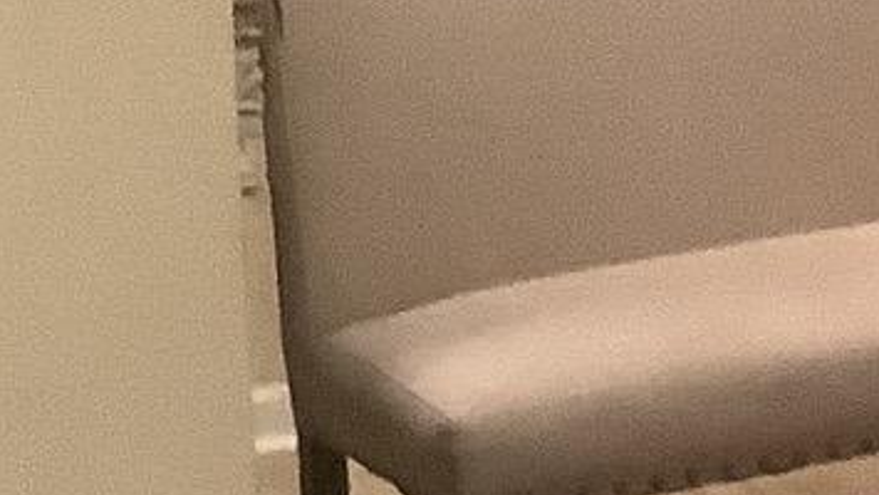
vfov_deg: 6.1
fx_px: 4547
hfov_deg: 10.0
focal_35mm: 195
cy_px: -297
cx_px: 1956
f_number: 2.4
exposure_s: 1/60
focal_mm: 3.3
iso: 320
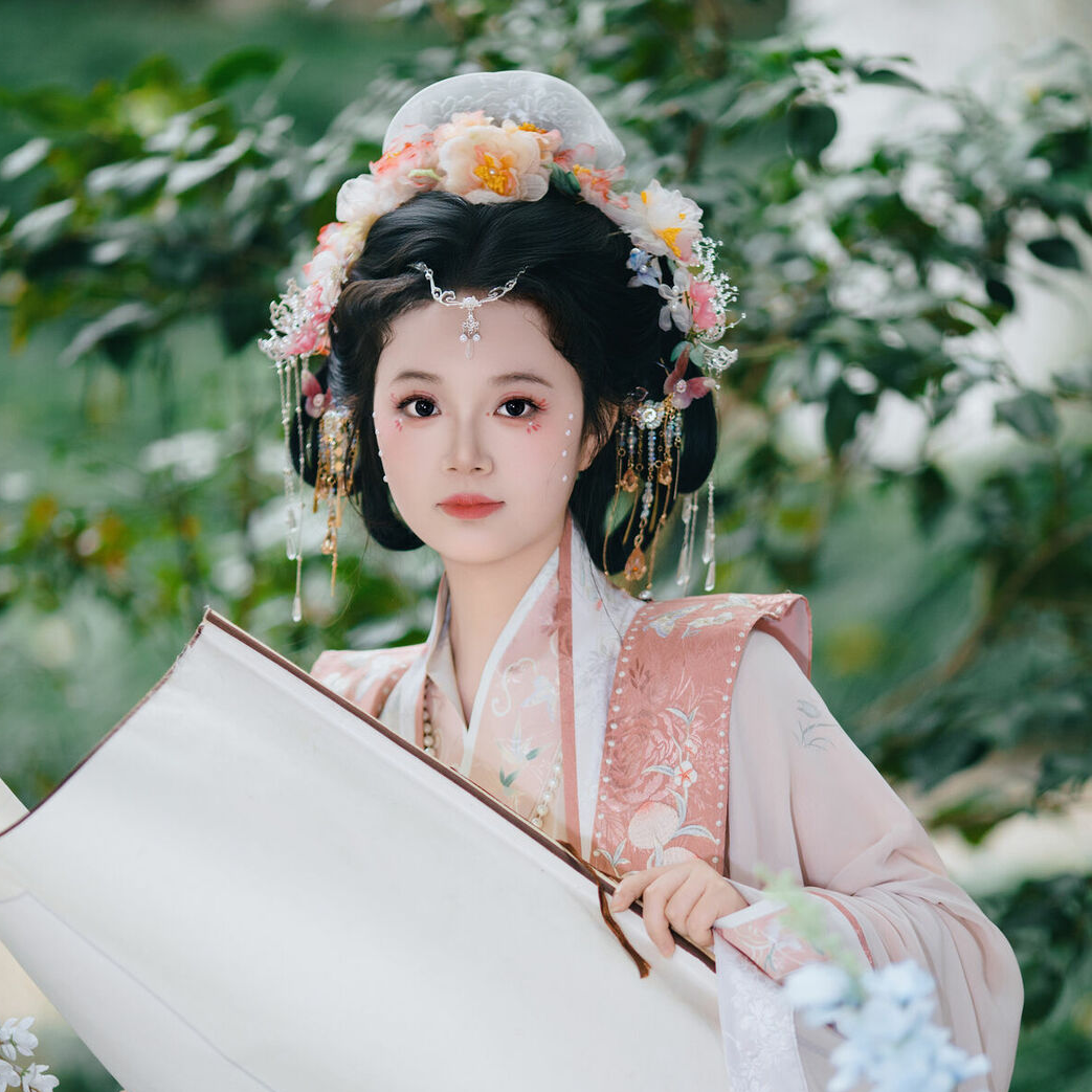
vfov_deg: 10.1
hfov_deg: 10.2
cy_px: 799
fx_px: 6139
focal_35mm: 172
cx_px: 544
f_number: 2
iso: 1000
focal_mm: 135
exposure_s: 1/500
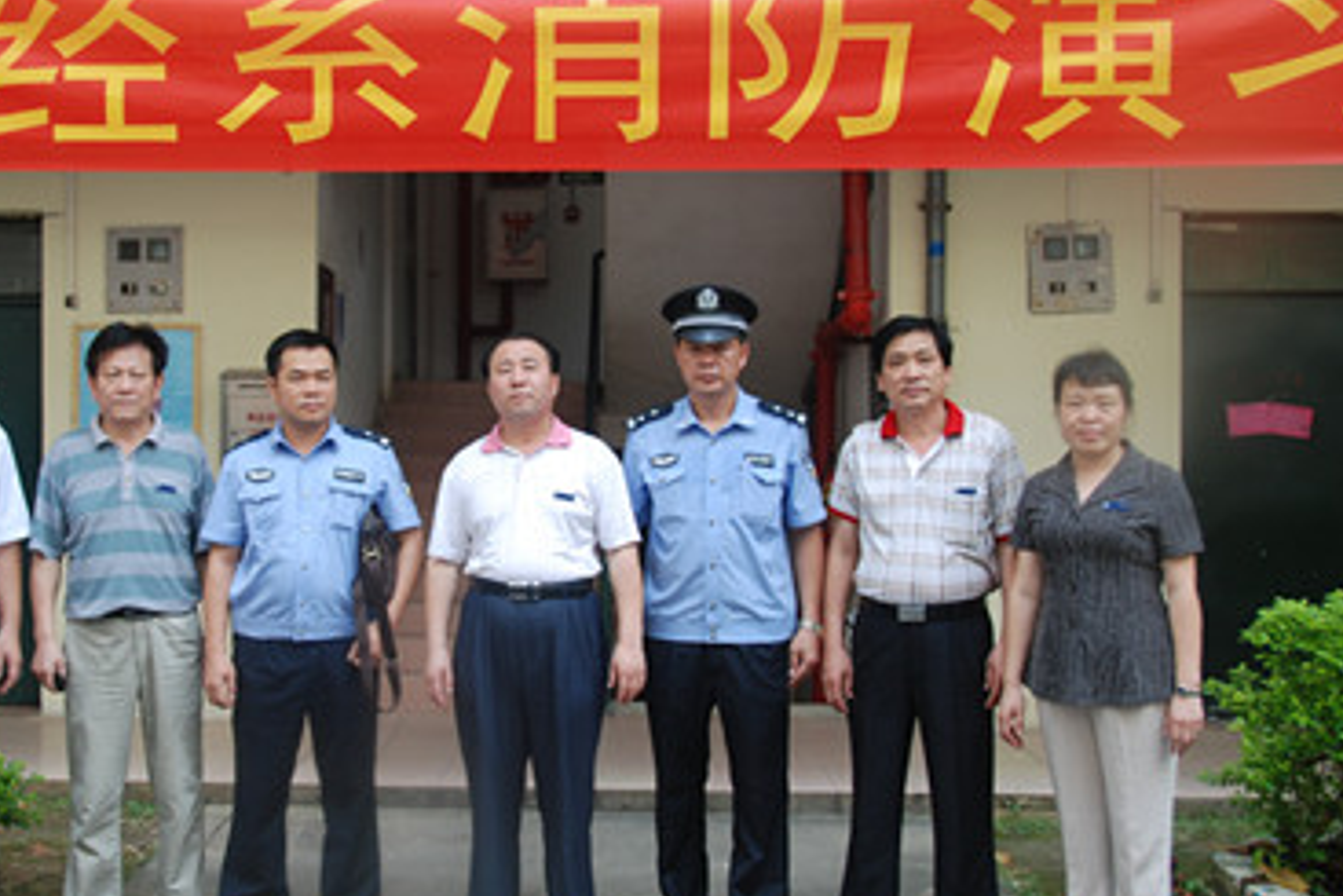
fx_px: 1829
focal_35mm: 49
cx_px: 483
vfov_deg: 27.5
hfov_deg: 40.0
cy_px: 421
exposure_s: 1/100
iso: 200
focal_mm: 24
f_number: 5
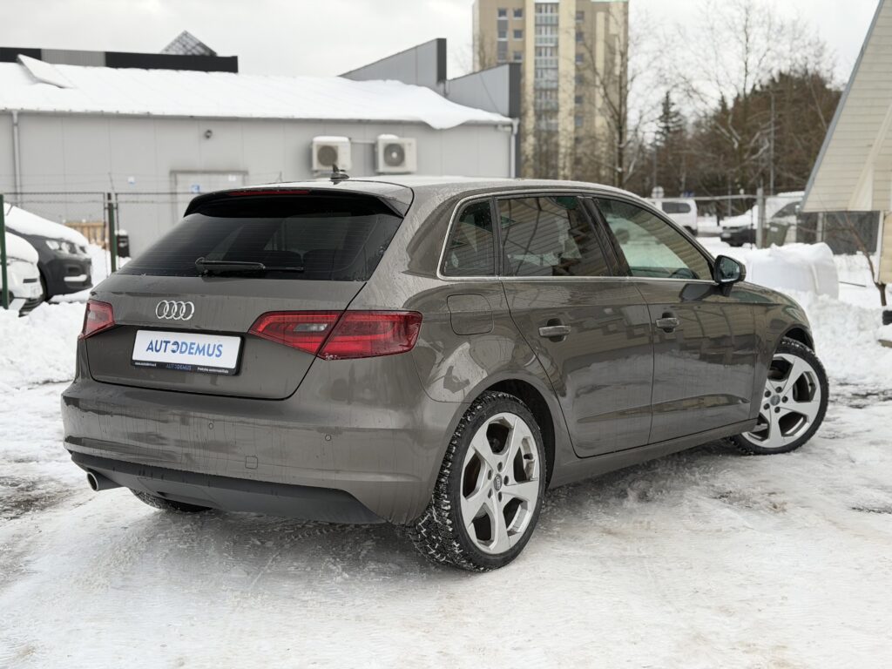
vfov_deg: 30.3
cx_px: 446
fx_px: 1237
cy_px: 334
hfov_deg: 39.7
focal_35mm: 48
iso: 64
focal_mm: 6.76
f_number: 1.78
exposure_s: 1/348
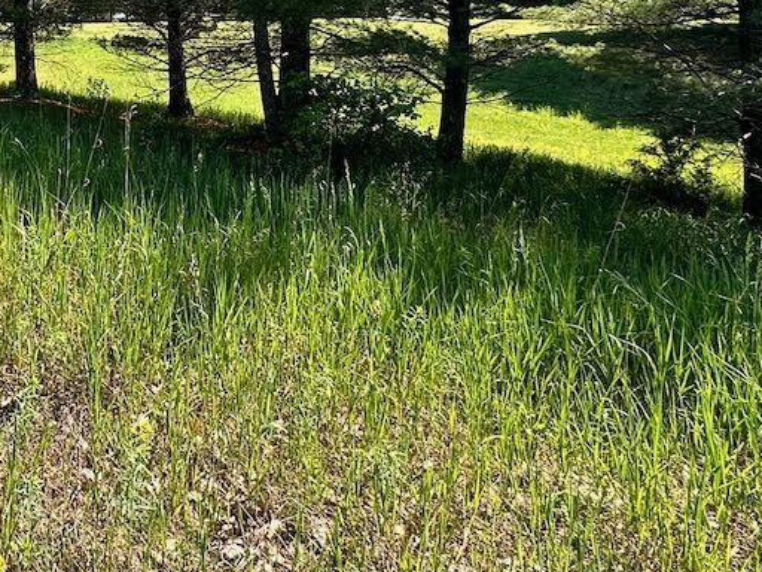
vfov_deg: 35.6
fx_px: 770
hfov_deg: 43.3
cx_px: -36
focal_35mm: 35
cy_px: -34
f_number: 2.2
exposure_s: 1/430
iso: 40
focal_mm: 2.22
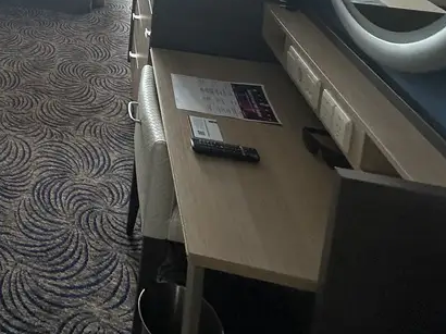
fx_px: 528
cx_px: -30
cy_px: -115
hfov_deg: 38.8
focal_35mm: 41
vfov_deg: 28.1
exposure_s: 1/99
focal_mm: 2.22
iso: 64
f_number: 2.2
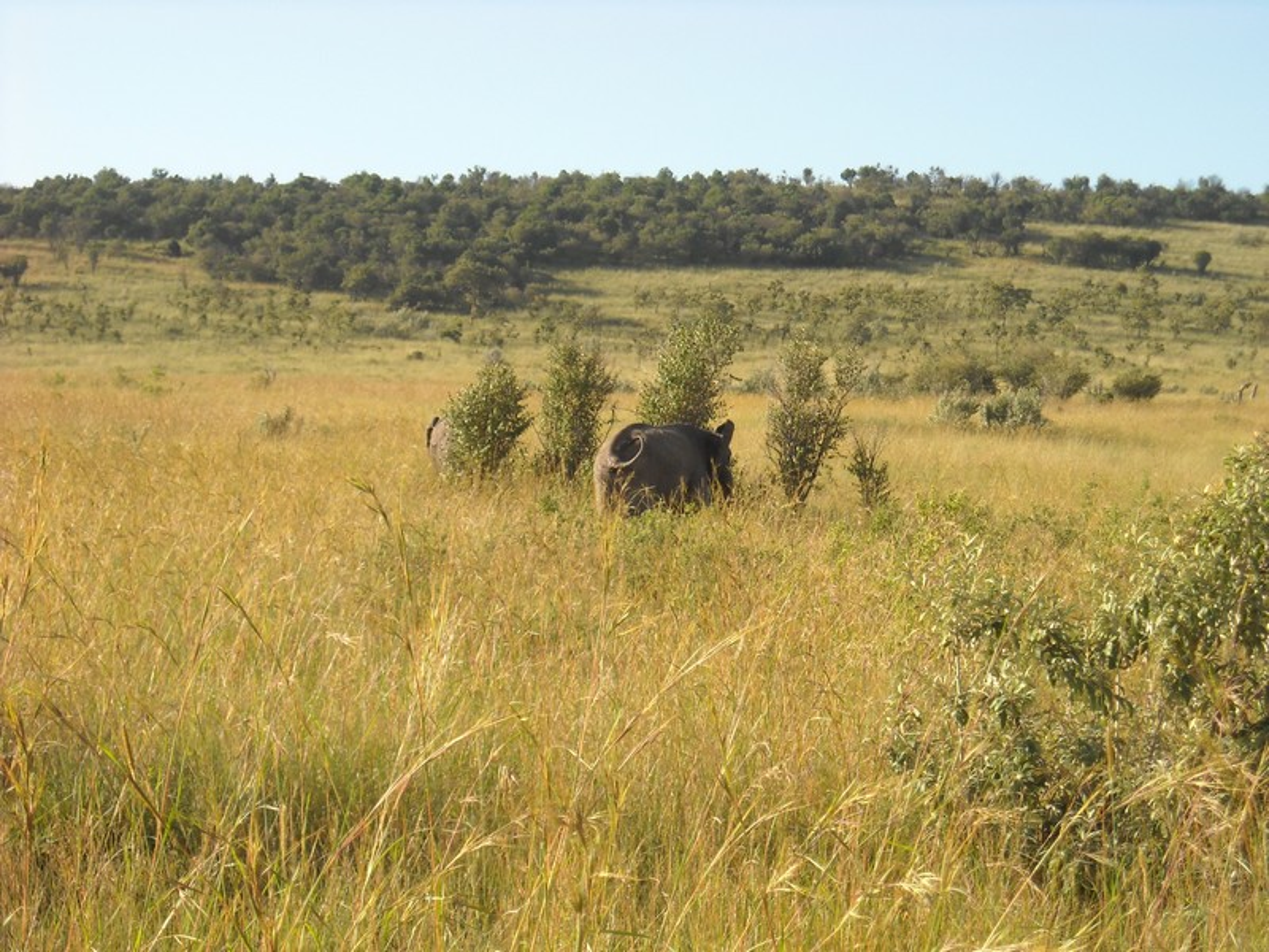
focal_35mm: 105
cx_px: 634
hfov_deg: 18.7
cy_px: 476
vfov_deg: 14.1
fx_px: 3849
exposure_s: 1/192
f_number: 4.7
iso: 64
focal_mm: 17.1
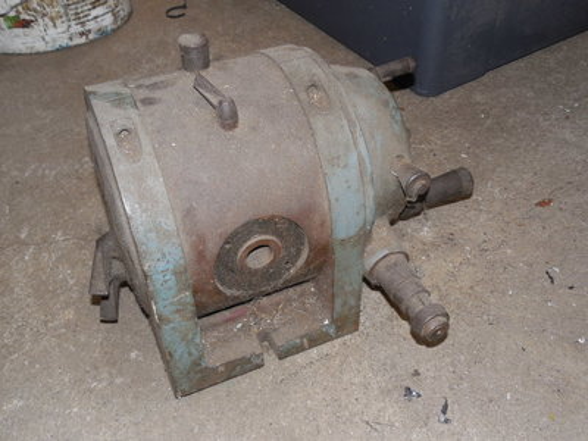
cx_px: 294
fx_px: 595
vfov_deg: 40.7
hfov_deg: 52.6
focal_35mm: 35
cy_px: 220
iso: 200
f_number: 3.7
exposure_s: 1/30
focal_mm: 6.3
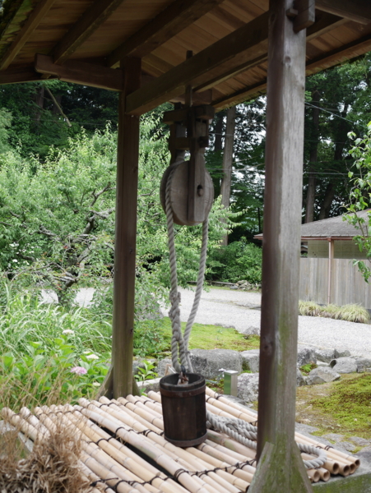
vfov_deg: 46.8
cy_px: 246
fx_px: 571
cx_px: 186
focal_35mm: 40
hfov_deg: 36.0
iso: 200
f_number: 2.8
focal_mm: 20
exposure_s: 1/320
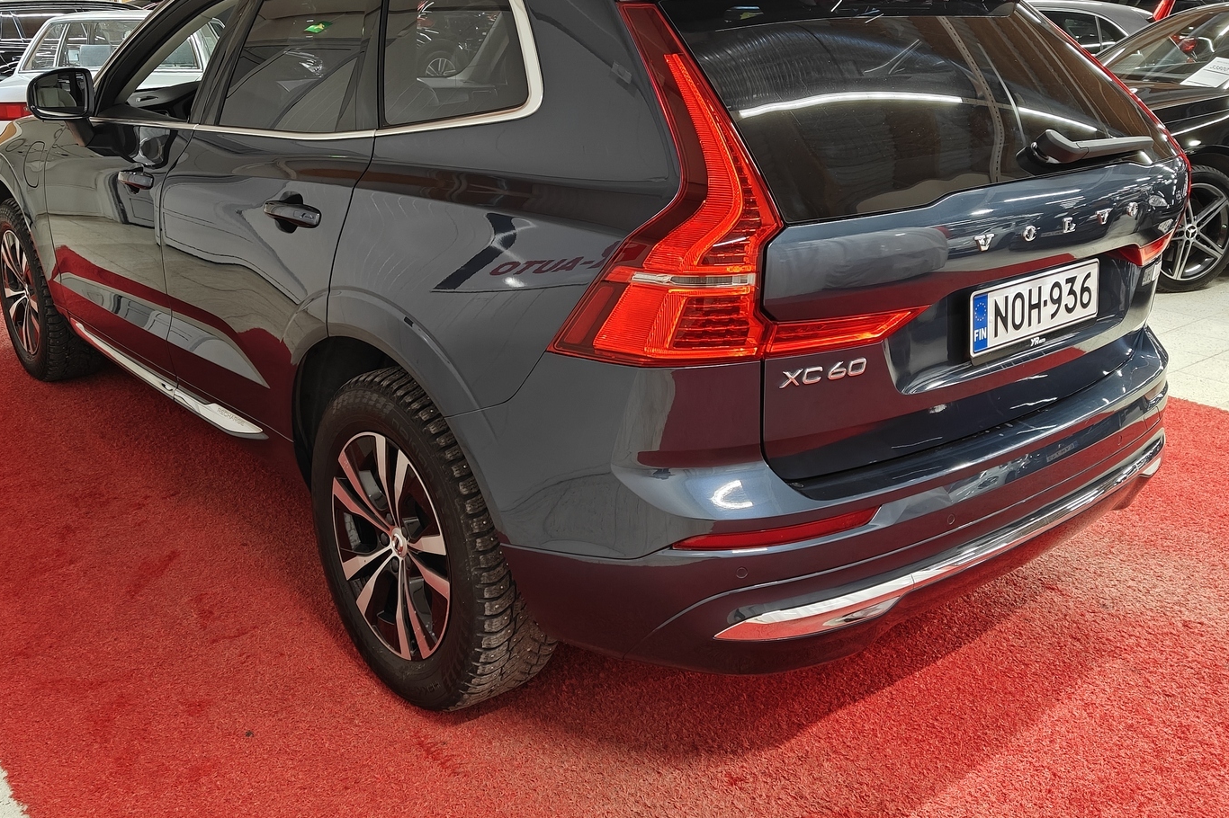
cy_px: 354
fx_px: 1160
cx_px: 593
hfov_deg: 55.8
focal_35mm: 34
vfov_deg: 38.8
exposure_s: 1/50
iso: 100
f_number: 1.8
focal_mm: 5.59
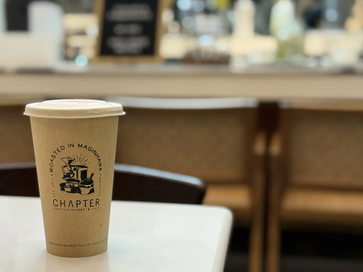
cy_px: 171
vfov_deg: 24.0
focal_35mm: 61
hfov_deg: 31.5
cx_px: 133
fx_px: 640
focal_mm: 6.76
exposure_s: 1/60
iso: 64
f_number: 1.78
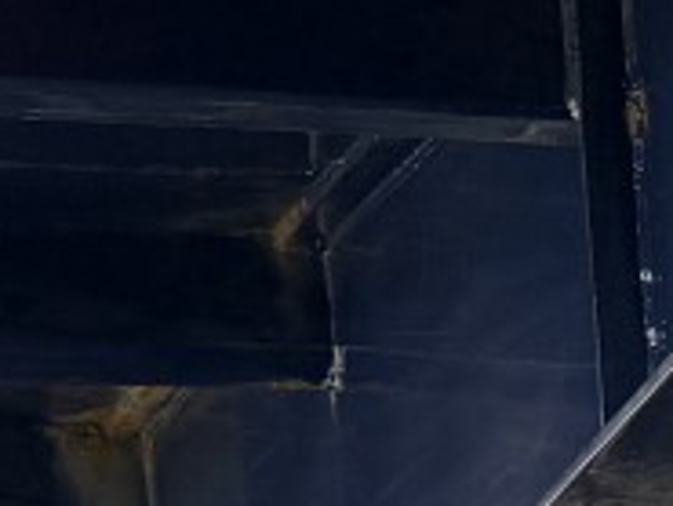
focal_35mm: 187
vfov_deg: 7.5
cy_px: 1198
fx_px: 3638
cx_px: 1495
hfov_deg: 9.6
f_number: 1.78
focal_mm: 6.76
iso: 100
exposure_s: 1/888
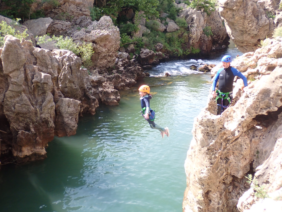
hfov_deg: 45.8
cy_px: 106
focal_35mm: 41
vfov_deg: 35.1
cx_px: 141
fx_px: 334
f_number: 2.8
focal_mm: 7.31
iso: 200
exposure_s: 1/640
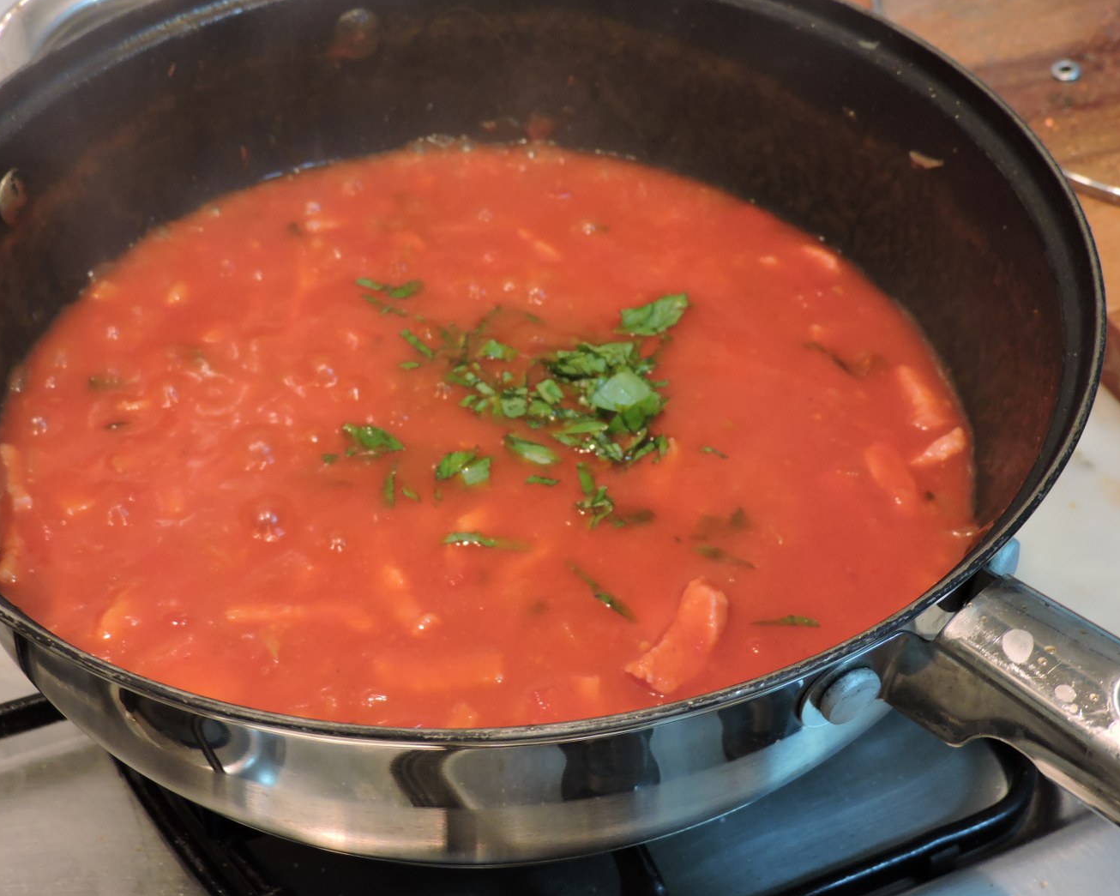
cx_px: 537
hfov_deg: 41.1
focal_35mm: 45
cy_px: 448
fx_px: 1492
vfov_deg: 33.4
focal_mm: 7.7
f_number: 3.4
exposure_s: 1/13
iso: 400
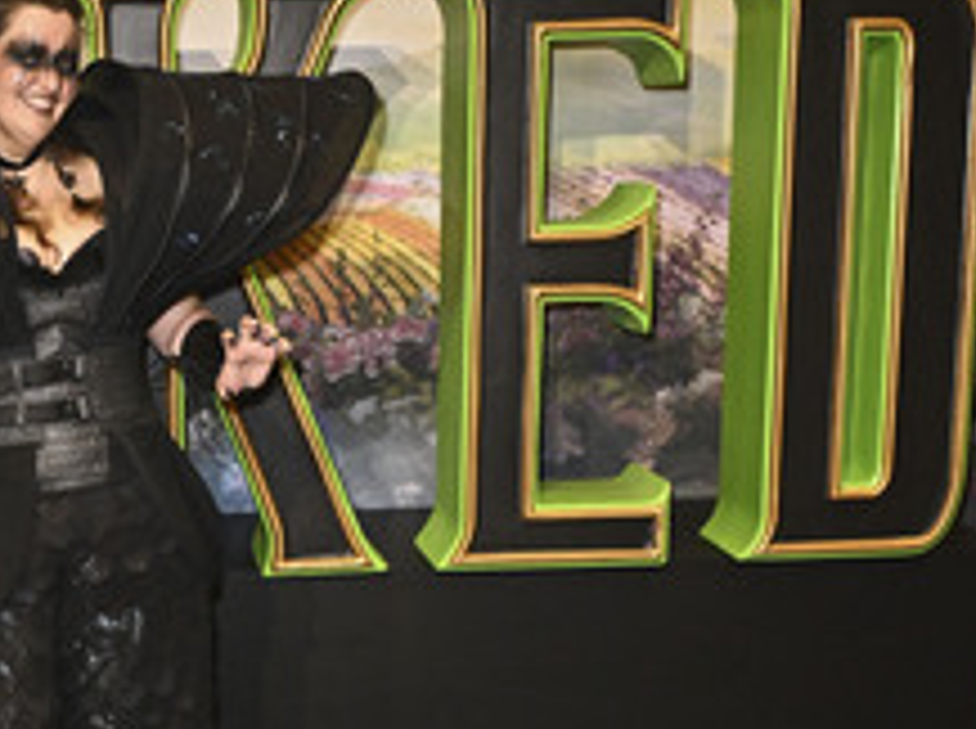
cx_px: 74
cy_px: 508
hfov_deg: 36.9
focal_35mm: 48
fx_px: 1351
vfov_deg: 29.9
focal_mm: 24
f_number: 4
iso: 1600
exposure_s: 1/320
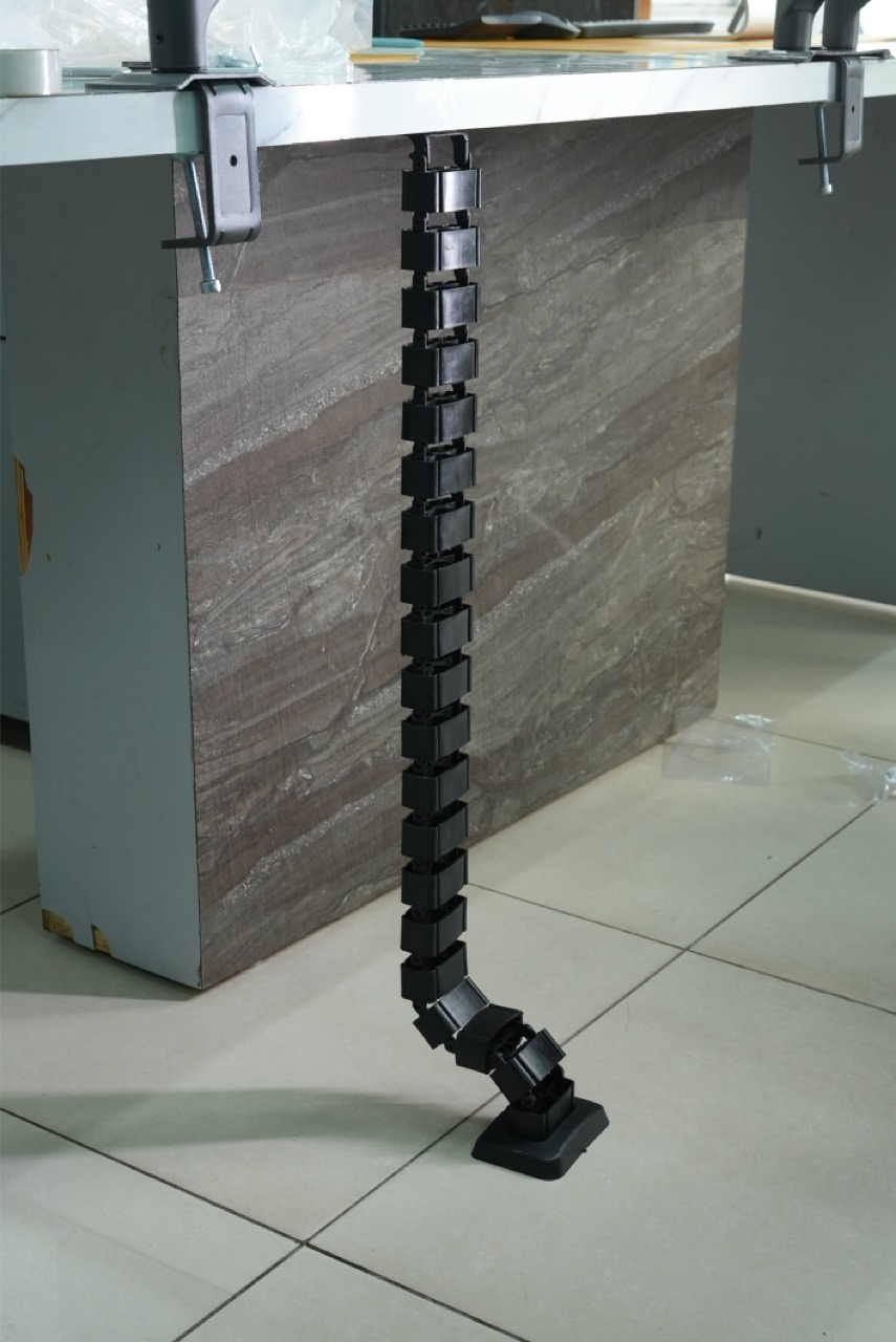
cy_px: 671
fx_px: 1864
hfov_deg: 27.0
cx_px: 448
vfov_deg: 39.6
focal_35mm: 50
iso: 2000
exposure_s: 1/60
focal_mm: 50
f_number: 8
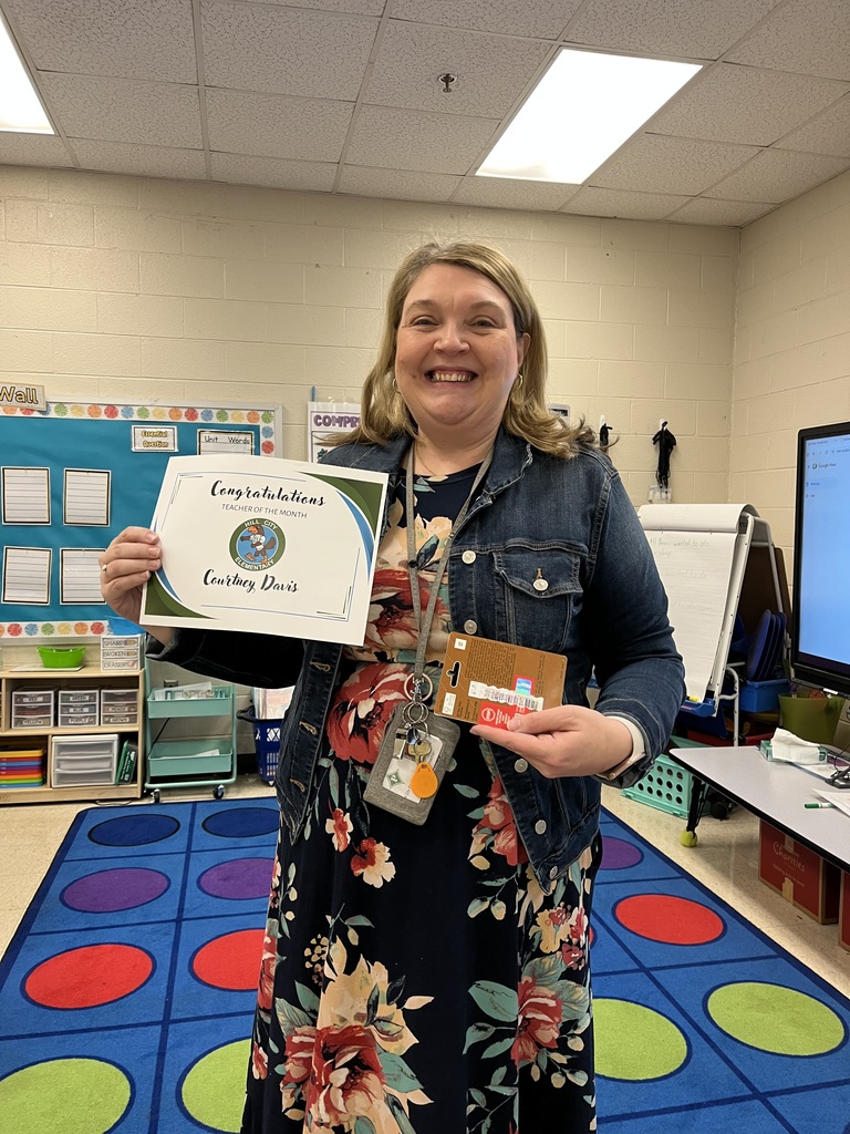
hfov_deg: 53.1
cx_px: 425
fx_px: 851
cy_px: 567
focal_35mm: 26
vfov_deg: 67.3
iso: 100
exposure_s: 1/60
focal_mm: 5.1
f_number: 1.6
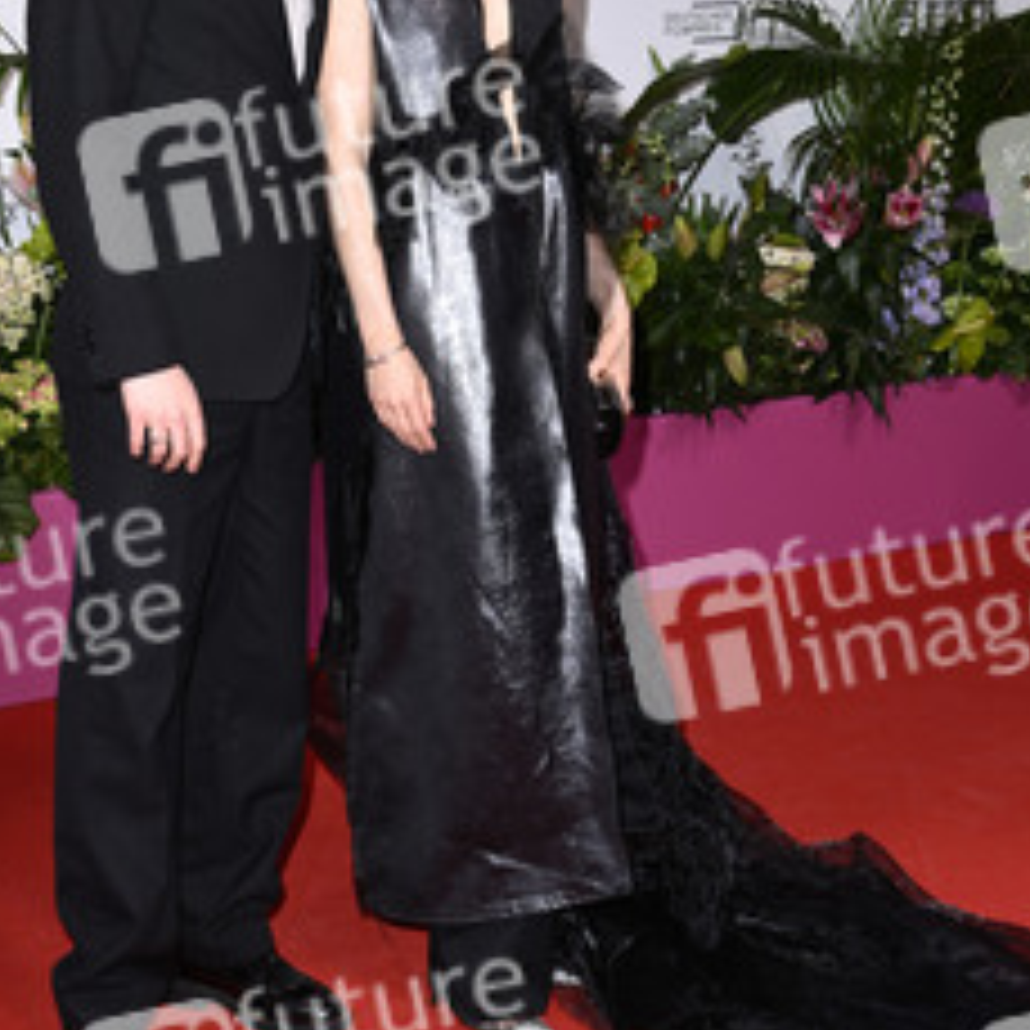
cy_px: 391
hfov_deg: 22.5
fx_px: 2592
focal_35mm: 77
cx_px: 441
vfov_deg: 22.4
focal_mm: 52
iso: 400
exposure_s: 1/250
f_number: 5.6
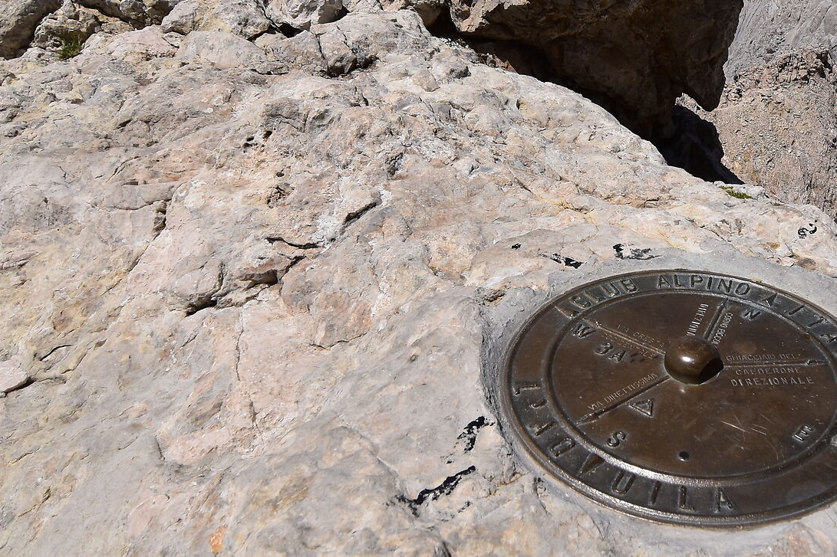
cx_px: 549
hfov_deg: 56.2
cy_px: 221
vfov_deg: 39.8
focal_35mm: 33
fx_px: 767
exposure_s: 1/500
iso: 200
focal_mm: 10
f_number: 11
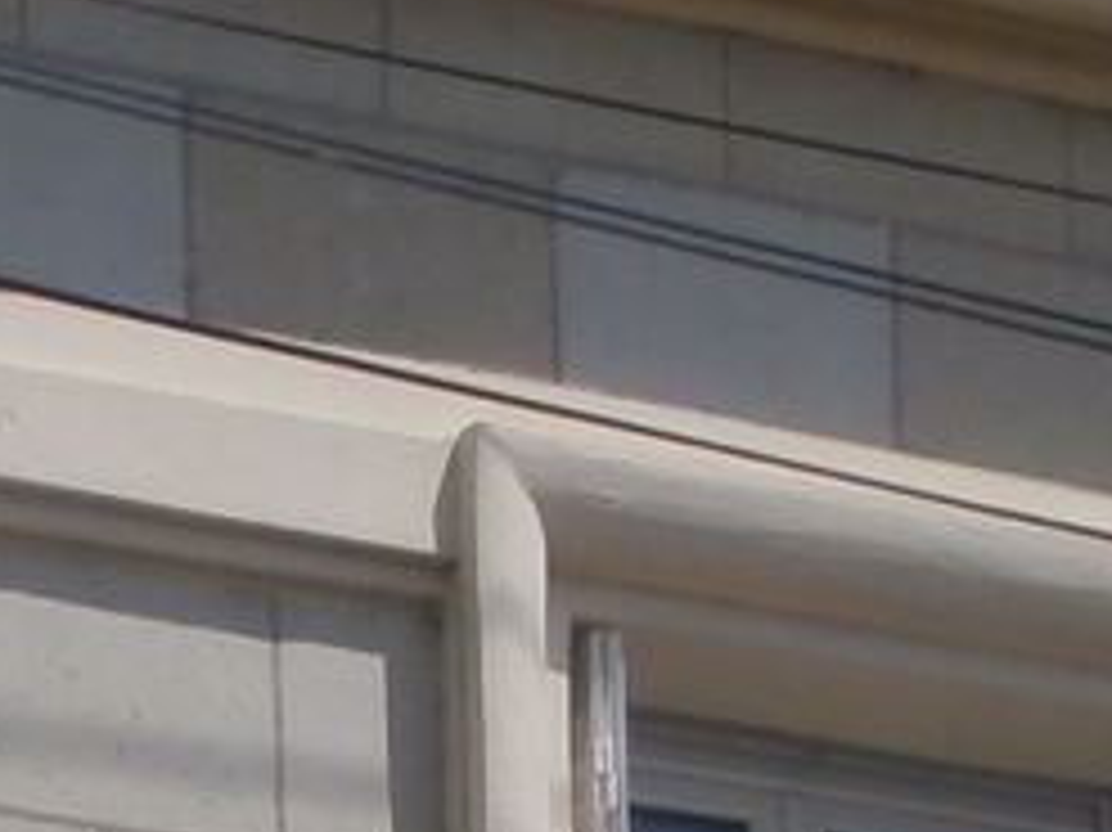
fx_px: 9793
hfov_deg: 6.4
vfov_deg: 4.7
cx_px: -387
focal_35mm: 305
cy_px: 2339
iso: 100
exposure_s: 1/2000
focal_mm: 8.29
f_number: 4.2
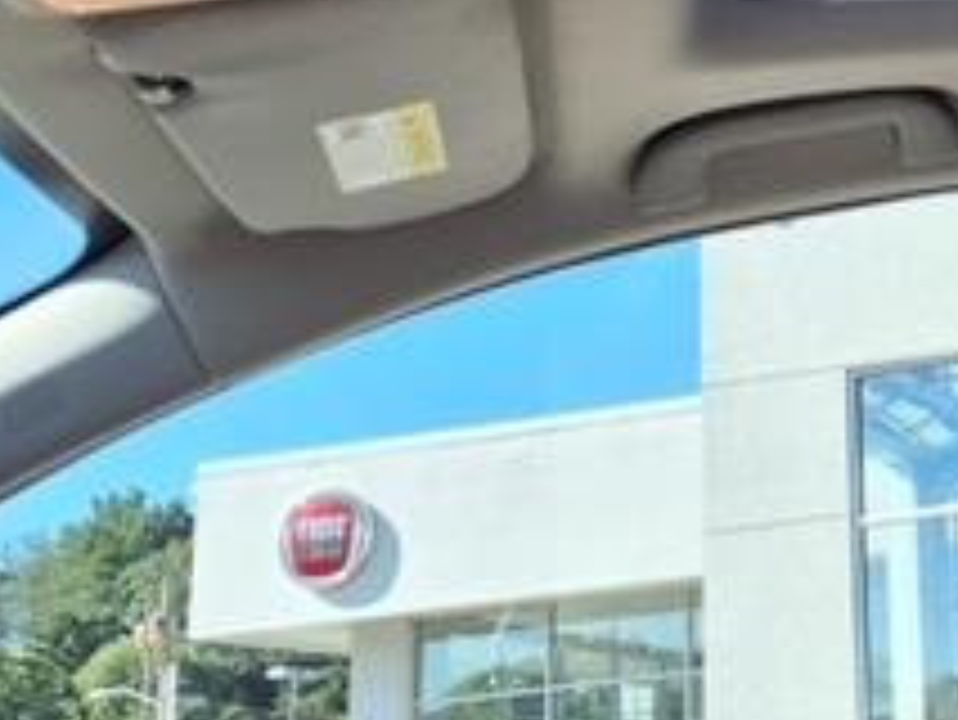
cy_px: -72
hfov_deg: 22.0
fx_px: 2243
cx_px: 1205
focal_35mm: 81
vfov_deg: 17.6
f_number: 1.9
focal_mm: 3.58
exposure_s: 1/435
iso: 40
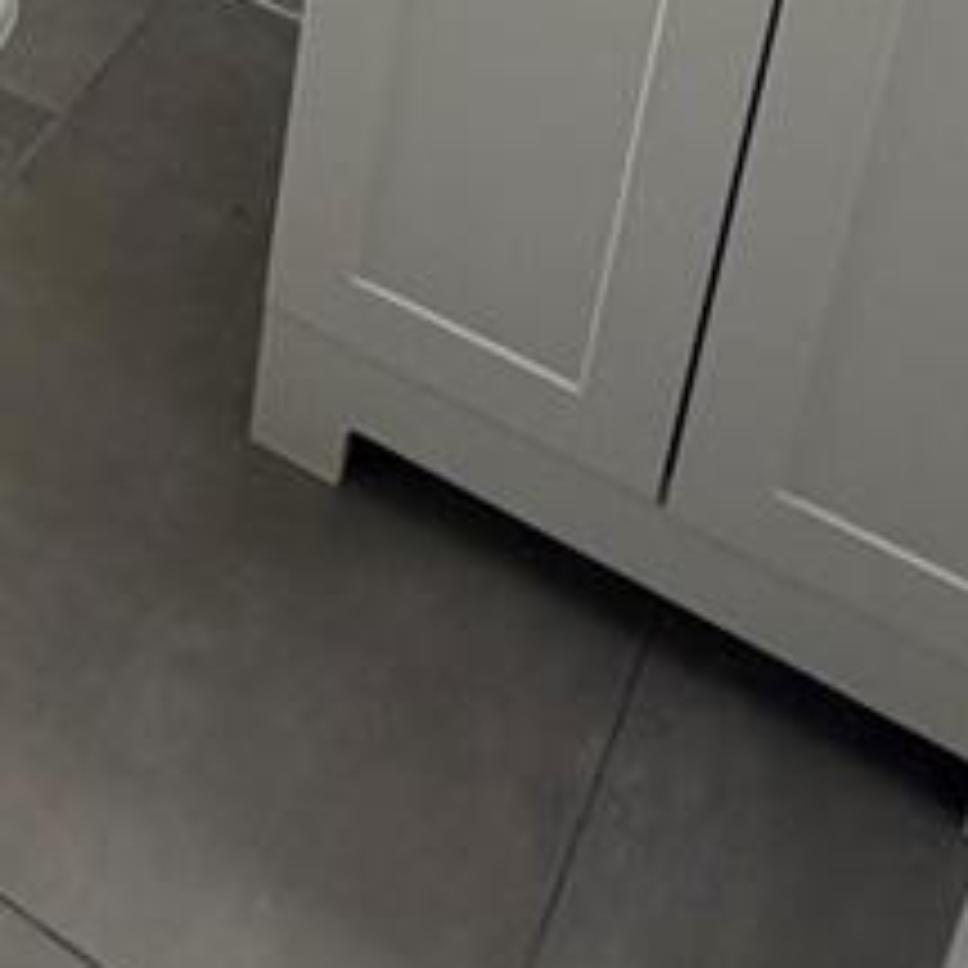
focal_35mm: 69
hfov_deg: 23.8
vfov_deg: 19.6
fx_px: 2183
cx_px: -27
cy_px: -702
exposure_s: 1/120
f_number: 2.2
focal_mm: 2.22
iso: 200
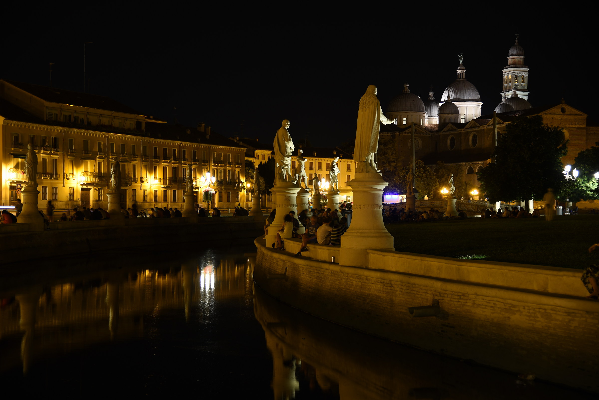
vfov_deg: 21.9
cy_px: 200
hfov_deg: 32.4
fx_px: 1032
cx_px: 300
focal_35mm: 62
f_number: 4
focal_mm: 62
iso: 100
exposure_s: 2.5
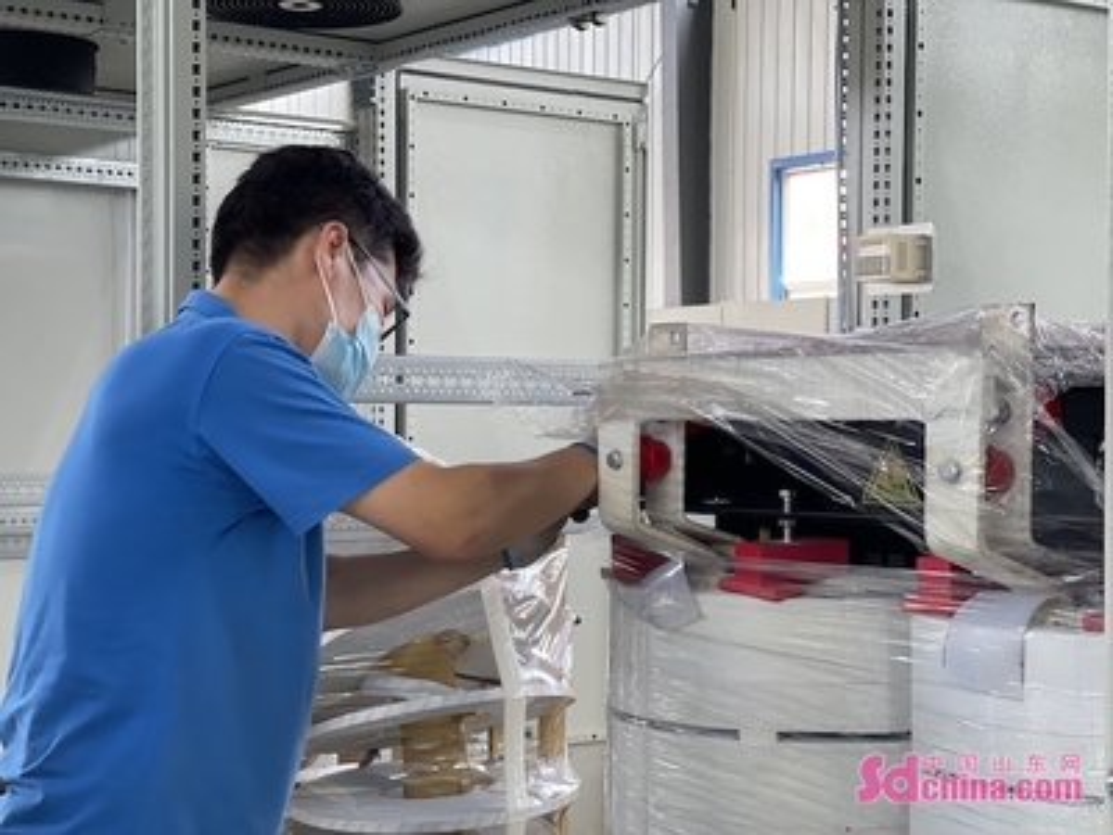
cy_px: 418
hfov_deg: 30.3
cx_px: 556
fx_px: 2058
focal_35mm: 64
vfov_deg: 22.9
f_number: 2.2
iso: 125
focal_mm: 7.5
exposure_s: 1/121
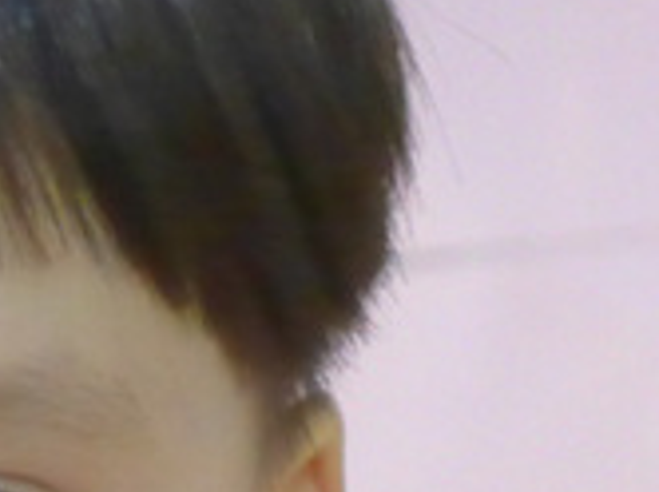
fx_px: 6882
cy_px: 817
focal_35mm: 362
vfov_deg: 4.1
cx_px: -353
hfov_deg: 5.4
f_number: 2.2
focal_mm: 14.7
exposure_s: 1/400
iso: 1600
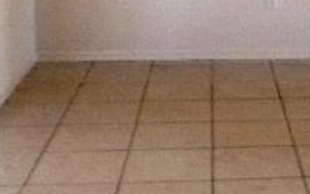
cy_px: -25
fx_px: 846
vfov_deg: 12.8
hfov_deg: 20.2
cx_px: 306
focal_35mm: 100
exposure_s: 1/30
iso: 125
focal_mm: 2.03
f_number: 2.4
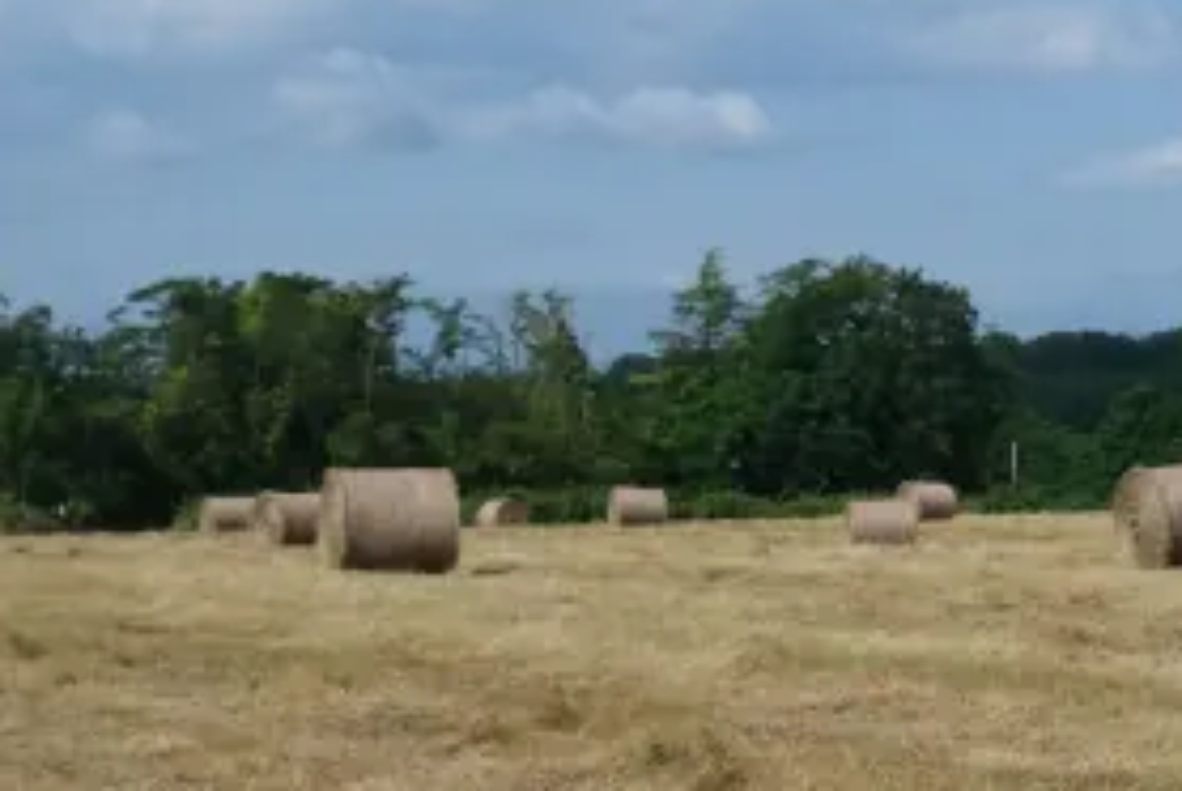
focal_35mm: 97
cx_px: 1429
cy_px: 627
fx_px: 3188
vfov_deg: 14.1
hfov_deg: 19.7
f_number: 8
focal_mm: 18
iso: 160
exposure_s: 1/450
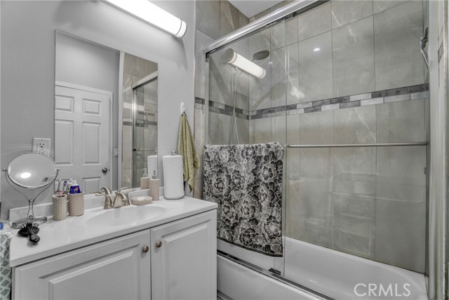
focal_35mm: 15
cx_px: 224
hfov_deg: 100.4
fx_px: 187
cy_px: 150
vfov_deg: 77.4
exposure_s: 1/50
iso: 1000
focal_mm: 10
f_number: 4
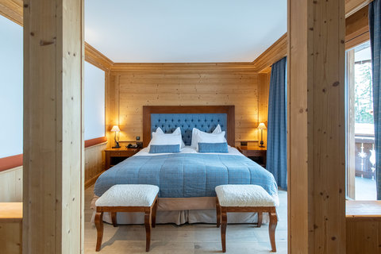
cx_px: 190
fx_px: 190
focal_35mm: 18
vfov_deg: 67.4
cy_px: 127
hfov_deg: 90.0
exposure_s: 1/30
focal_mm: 18
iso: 1250
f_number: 8
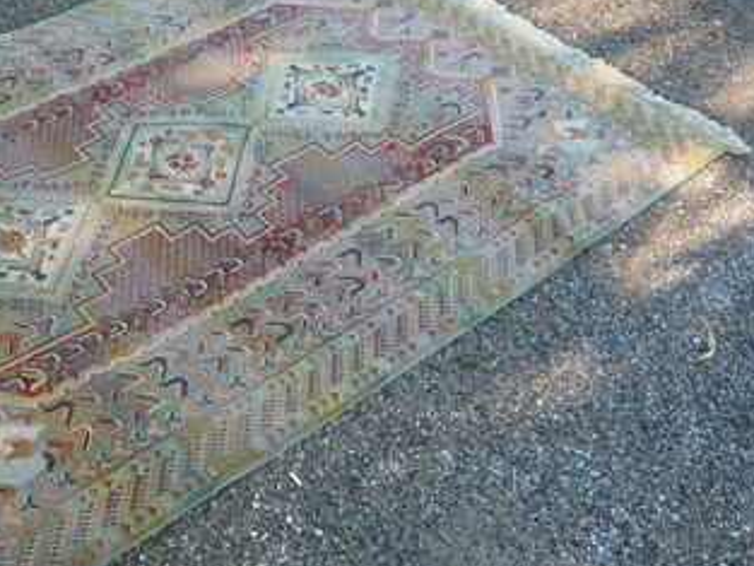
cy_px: 344
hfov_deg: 40.1
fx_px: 1002
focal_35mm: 46
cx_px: 188
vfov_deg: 31.4
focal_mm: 5.2
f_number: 3.3
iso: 100
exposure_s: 1/50
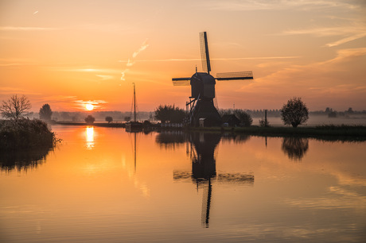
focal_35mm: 70
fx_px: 711
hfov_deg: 28.9
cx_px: 183
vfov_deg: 19.4
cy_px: 122
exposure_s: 1/320
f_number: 5.6
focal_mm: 70
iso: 100
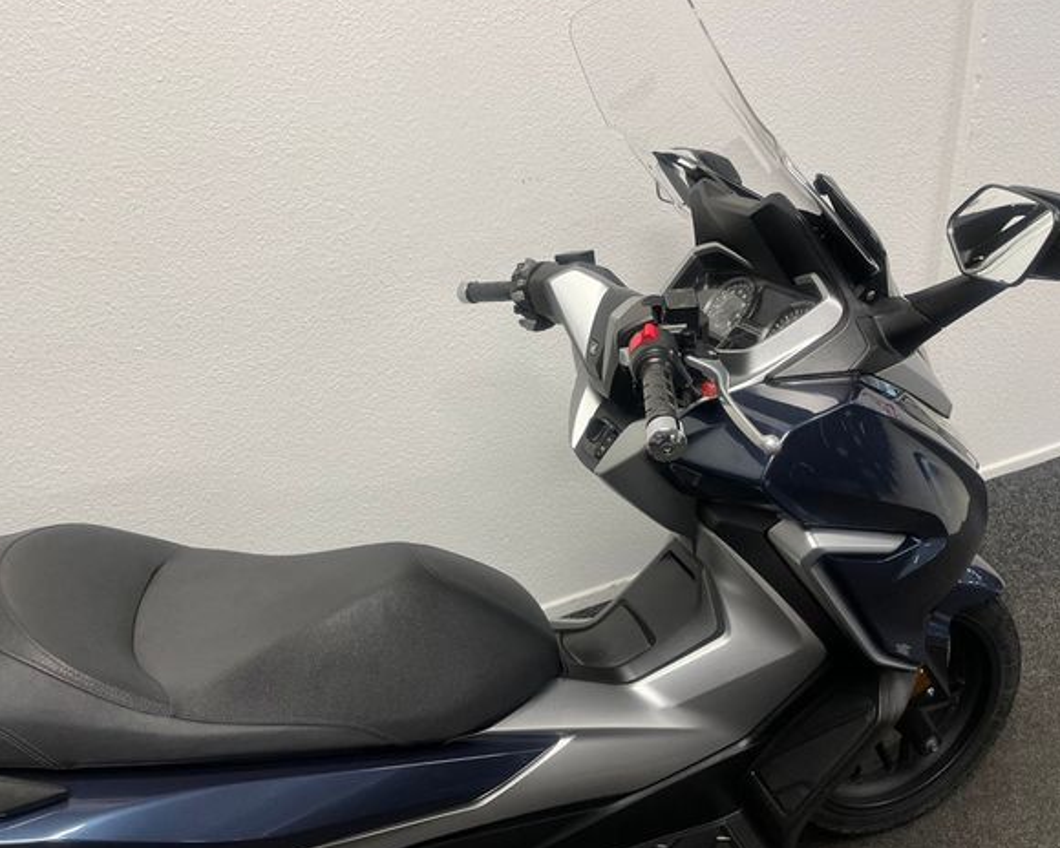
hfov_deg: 62.2
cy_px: 419
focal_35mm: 28
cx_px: 526
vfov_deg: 51.5
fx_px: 878
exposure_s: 1/100
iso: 100
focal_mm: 5.1
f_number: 1.6
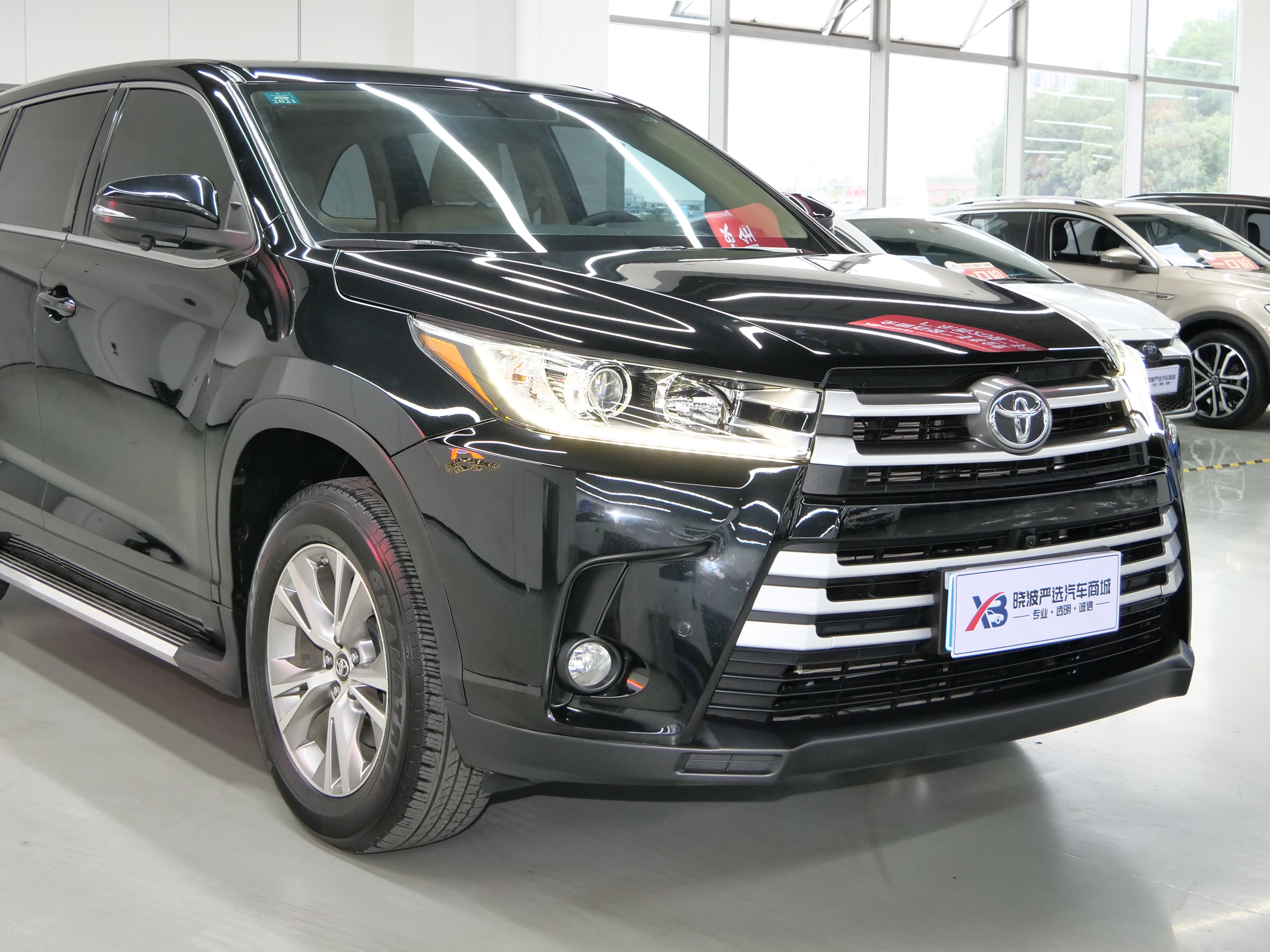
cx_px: 600
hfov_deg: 37.5
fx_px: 1871
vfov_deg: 28.5
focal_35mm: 51
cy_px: 399
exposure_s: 1/30
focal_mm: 17
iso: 800
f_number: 3.8
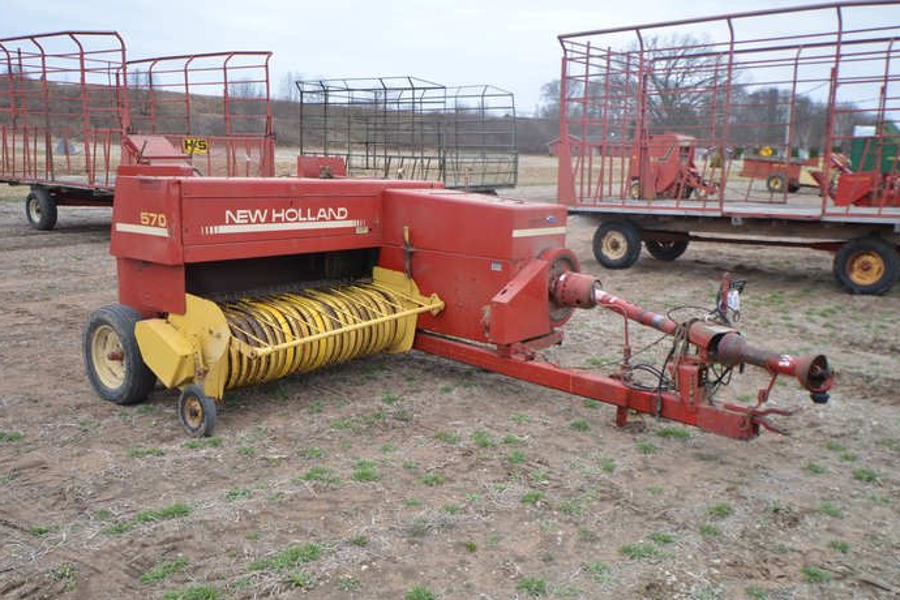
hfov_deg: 60.3
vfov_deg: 42.3
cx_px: 441
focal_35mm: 31
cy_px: 297
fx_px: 775
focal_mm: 20
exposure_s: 1/125
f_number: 5
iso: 200
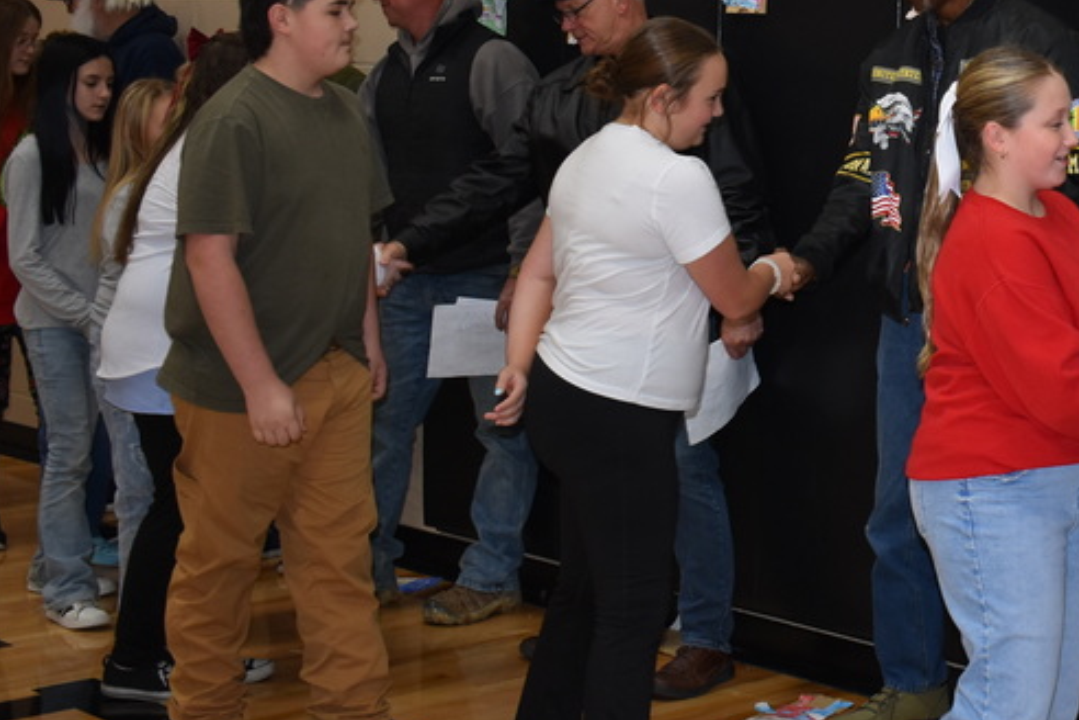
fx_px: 2248
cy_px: 128
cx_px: 1061
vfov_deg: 18.0
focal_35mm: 75
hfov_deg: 25.7
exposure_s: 1/80
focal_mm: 24
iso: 400
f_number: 4
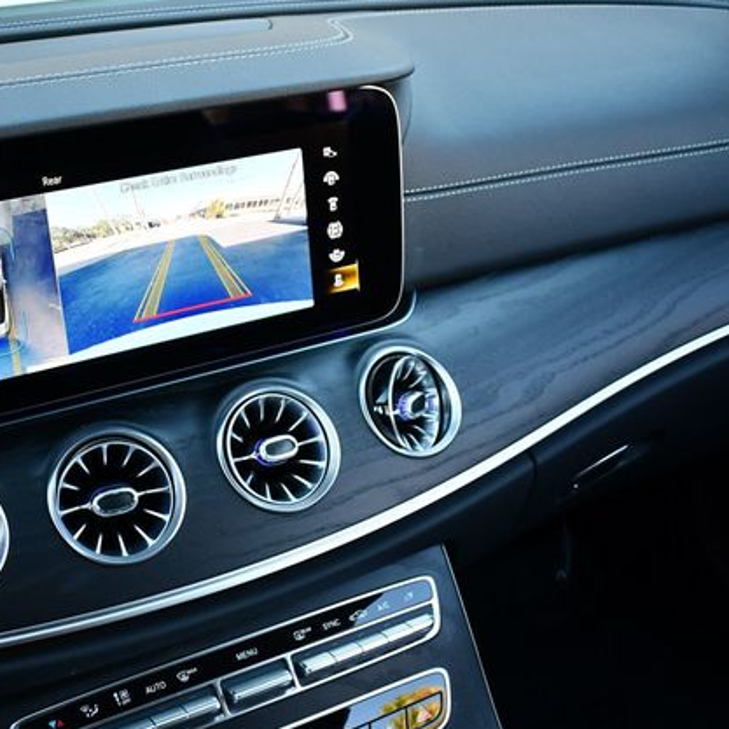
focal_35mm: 47
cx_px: 189
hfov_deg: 35.3
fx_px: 1120
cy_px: 364
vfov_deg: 36.1
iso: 800
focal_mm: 18
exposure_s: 1/250
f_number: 3.5
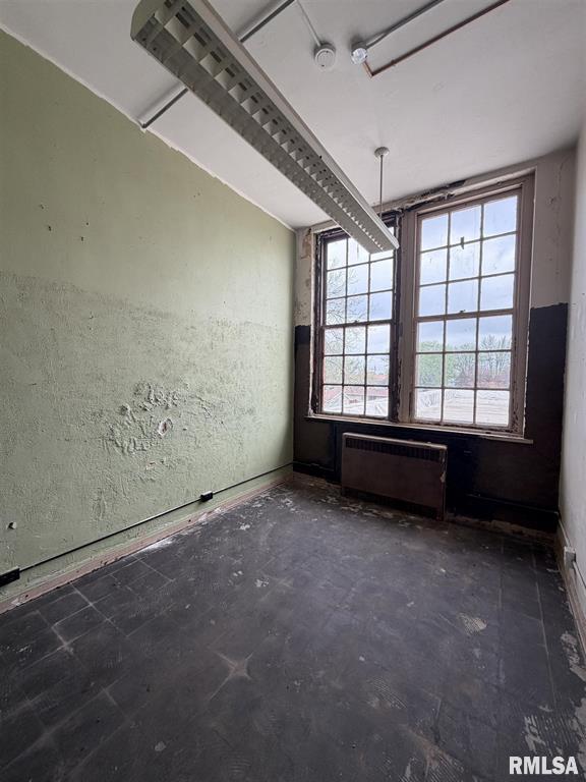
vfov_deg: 102.1
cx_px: 293
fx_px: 316
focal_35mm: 14
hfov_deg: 85.7
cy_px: 391
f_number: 2.2
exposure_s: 1/121
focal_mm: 2.22
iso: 64
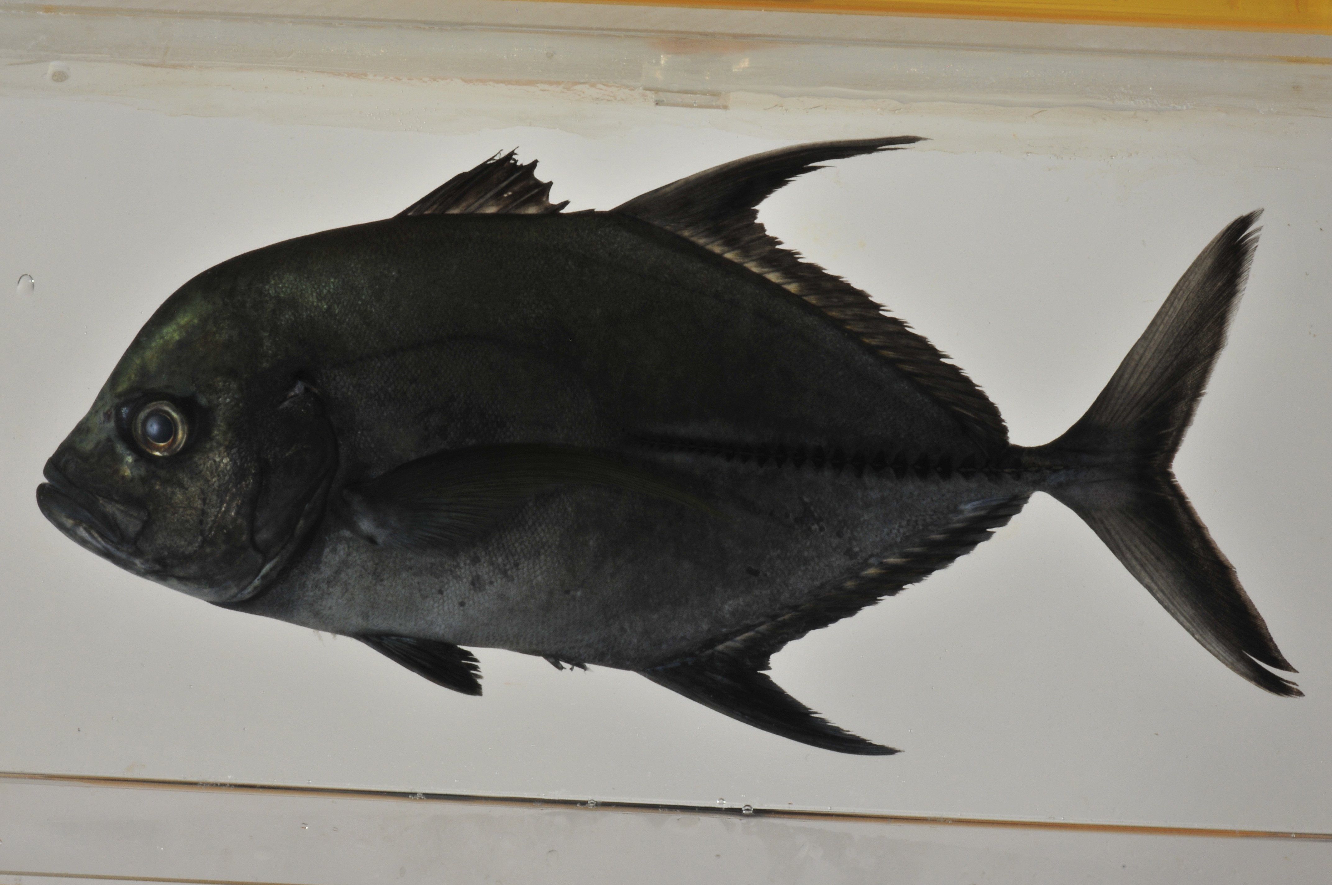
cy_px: 442
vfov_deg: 8.7
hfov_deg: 13.1
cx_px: 666
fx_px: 5820
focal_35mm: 158
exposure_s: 1/60
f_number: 36
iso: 200
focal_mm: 105
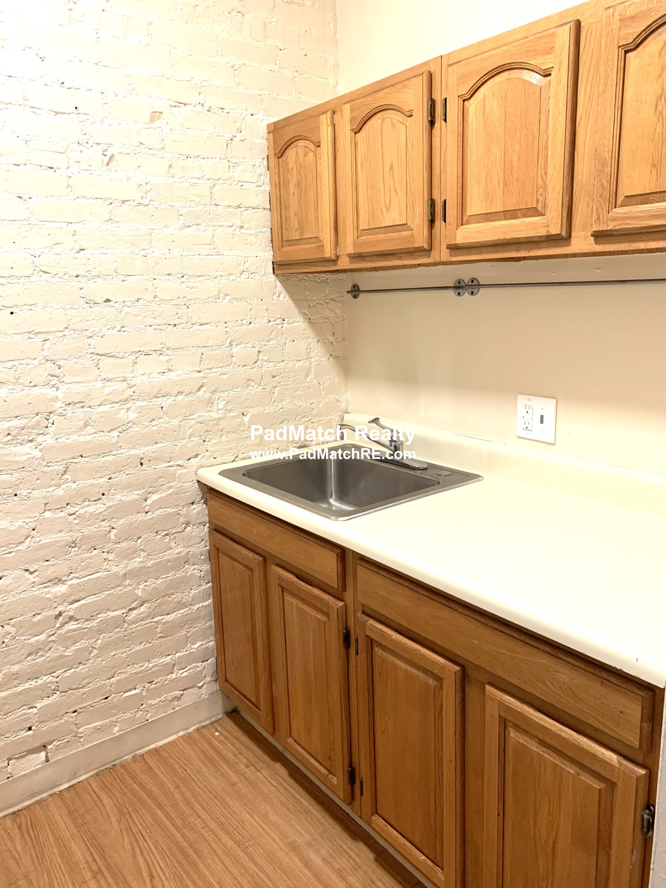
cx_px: 333
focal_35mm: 26
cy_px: 444
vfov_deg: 67.3
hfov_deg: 53.1
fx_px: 667
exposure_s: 1/60
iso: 160
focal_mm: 4.25
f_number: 1.8
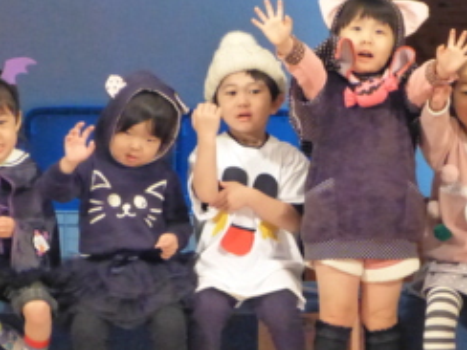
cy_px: 216
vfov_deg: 4.5
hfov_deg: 6.0
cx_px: 333
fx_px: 4452
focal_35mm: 330
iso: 2500
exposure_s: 1/125
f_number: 3.9
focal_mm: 37.7
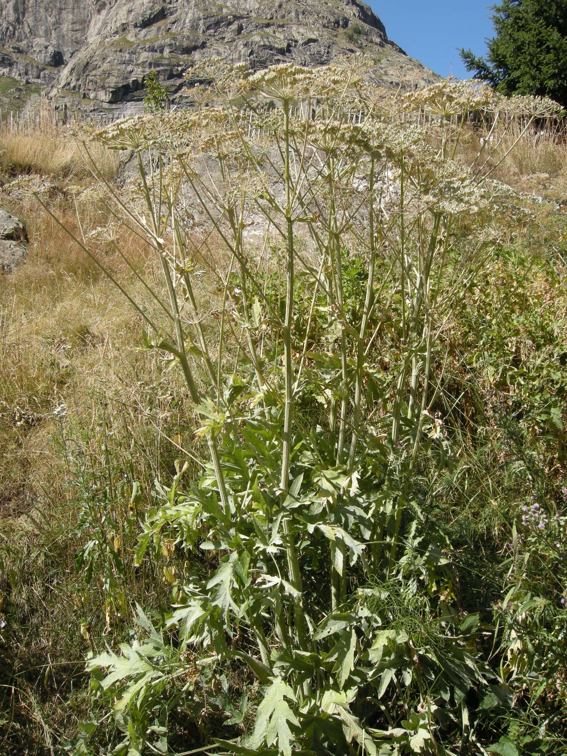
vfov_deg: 52.6
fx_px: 764
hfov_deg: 40.7
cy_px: 378
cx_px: 284
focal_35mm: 35
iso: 64
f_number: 4.8
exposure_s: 1/231
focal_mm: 7.5
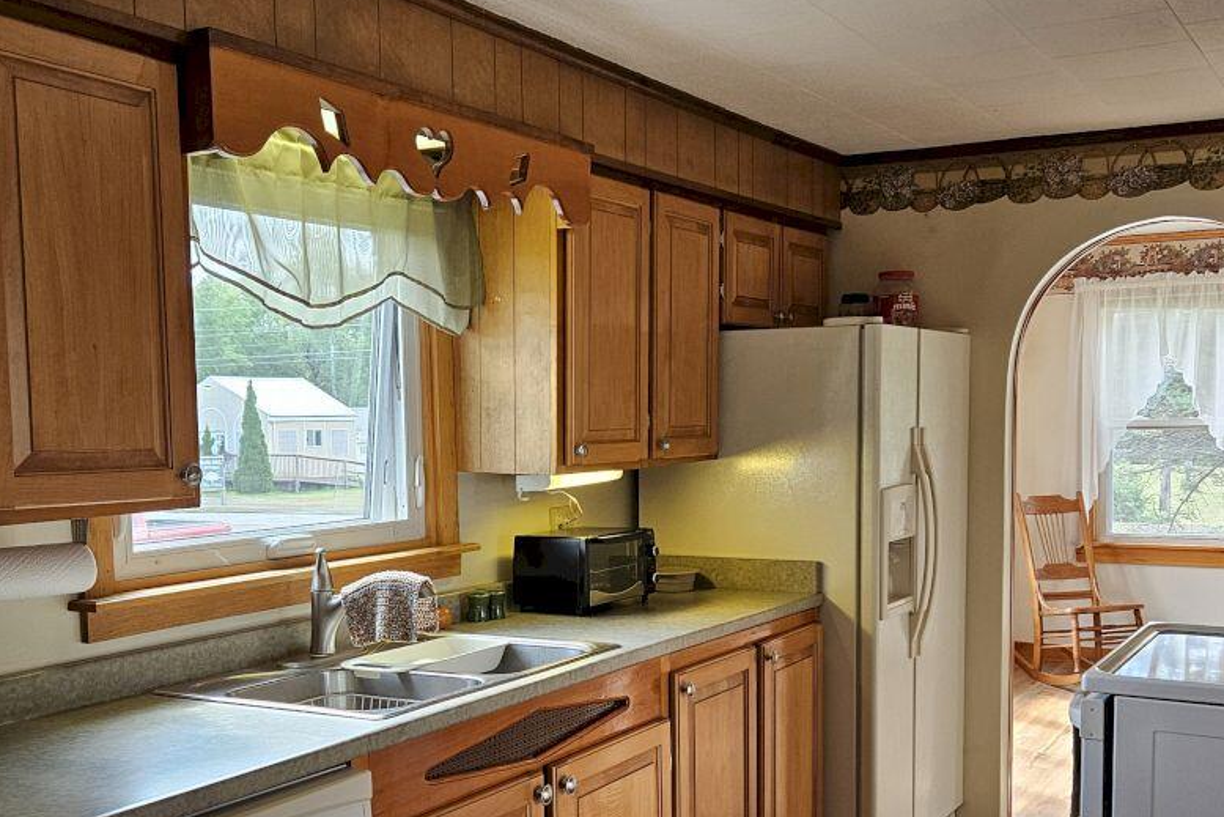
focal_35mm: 41
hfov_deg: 47.4
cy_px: 524
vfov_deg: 32.4
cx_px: 589
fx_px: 1394
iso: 160
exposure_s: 1/120
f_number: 1.8
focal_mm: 5.4
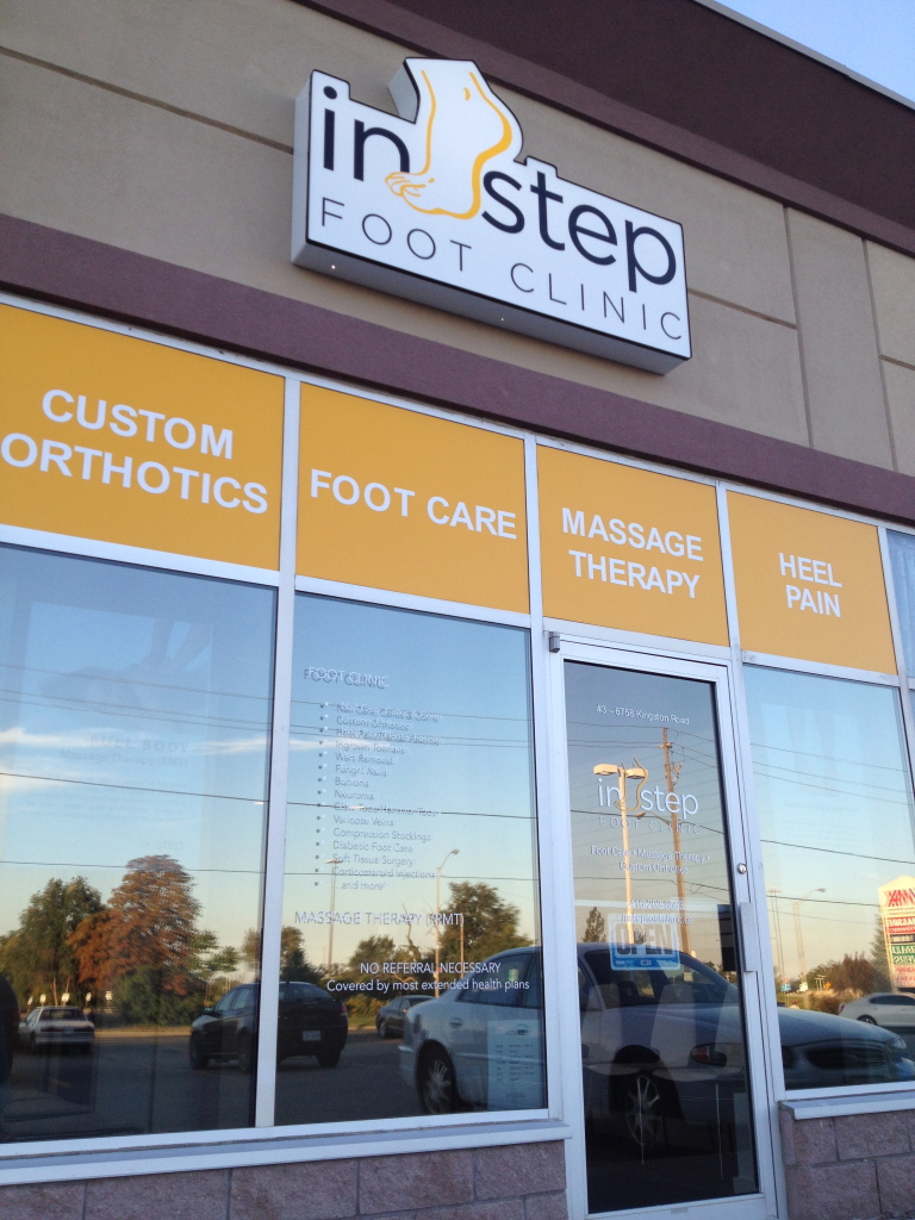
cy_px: 610
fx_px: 1234
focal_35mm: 35
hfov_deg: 40.7
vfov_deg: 52.6
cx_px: 458
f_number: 2.4
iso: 64
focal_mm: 4.28
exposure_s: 1/226
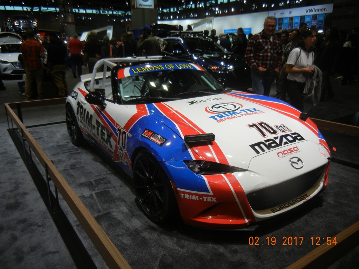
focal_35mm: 30
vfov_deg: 46.8
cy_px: 134
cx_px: 180
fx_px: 311
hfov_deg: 60.0
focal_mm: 5.4
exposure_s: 1/250
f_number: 3.5
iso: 195
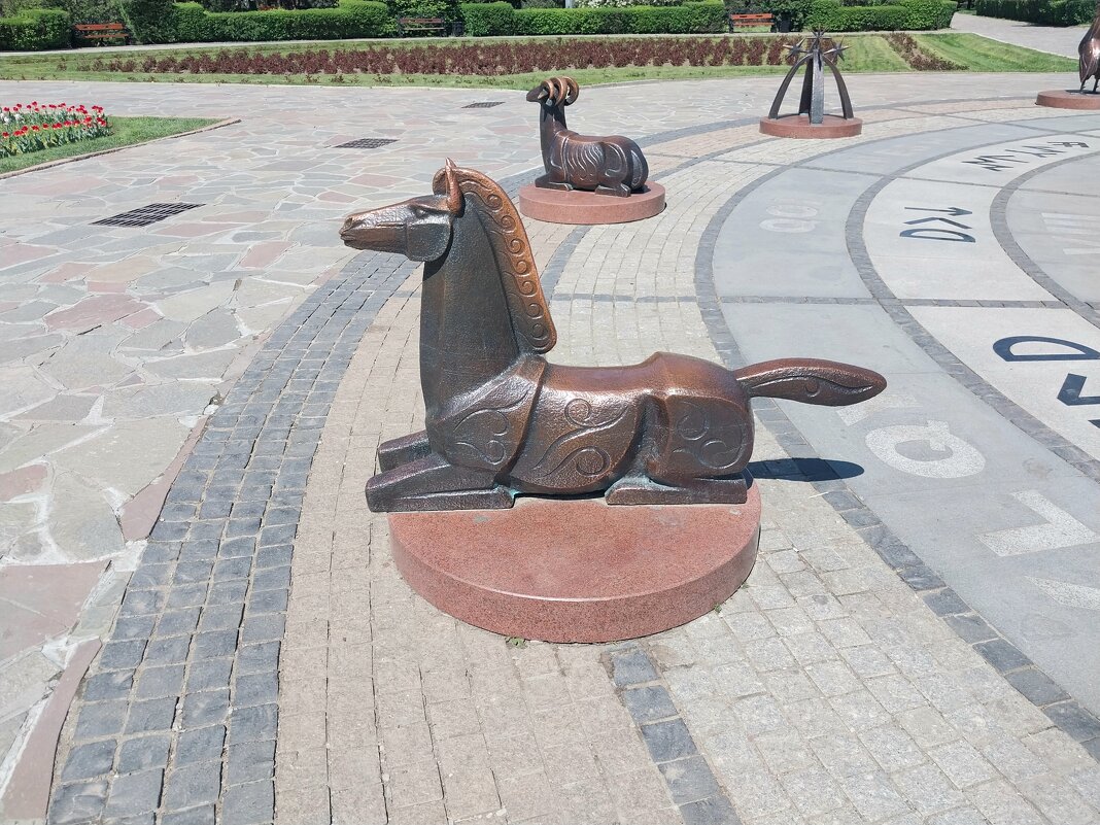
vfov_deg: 53.1
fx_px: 826
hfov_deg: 67.3
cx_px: 550
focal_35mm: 26
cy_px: 412
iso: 20
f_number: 1.8
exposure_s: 1/833
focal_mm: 4
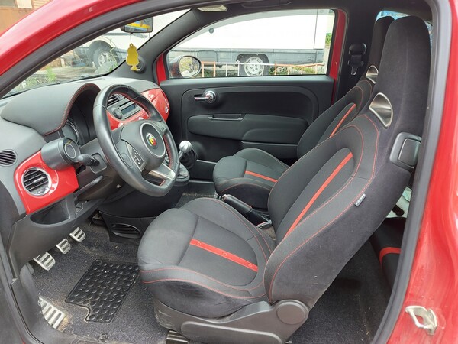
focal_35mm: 24
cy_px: 172
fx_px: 318
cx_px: 229
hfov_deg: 71.6
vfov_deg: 56.8
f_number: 1.8
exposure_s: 1/50
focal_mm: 5.23
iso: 50
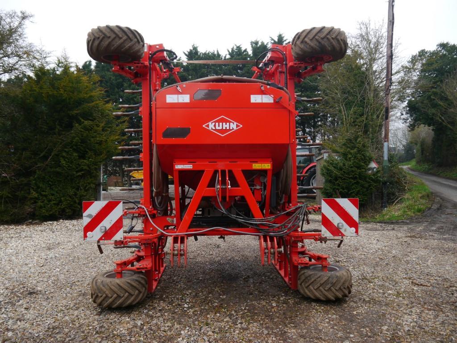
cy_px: 172
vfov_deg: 49.7
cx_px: 228
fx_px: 370
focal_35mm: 28
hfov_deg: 63.4
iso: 160
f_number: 4.5
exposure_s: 1/160
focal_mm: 14
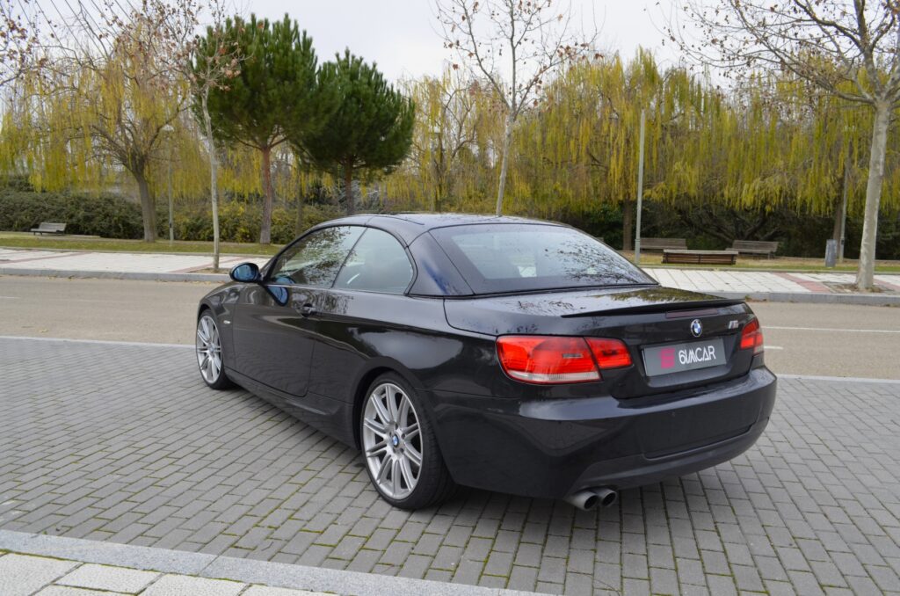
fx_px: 674
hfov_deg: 67.5
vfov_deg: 47.7
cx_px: 450
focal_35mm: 27
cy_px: 298
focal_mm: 18
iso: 200
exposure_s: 1/160
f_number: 6.3
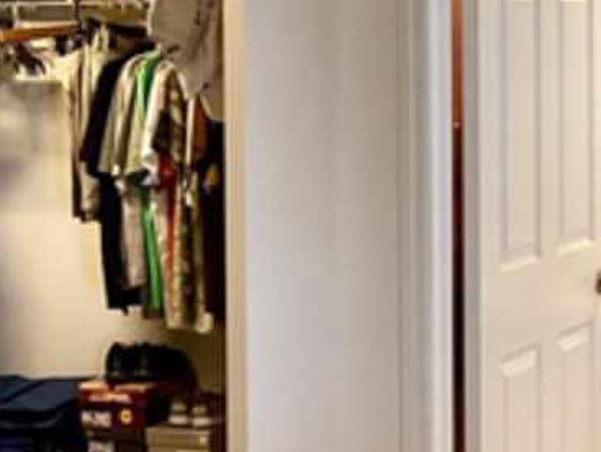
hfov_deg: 18.2
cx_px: 370
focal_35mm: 108
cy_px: 146
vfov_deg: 13.7
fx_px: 1877
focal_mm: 3.3
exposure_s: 1/60
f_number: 2.4
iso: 200
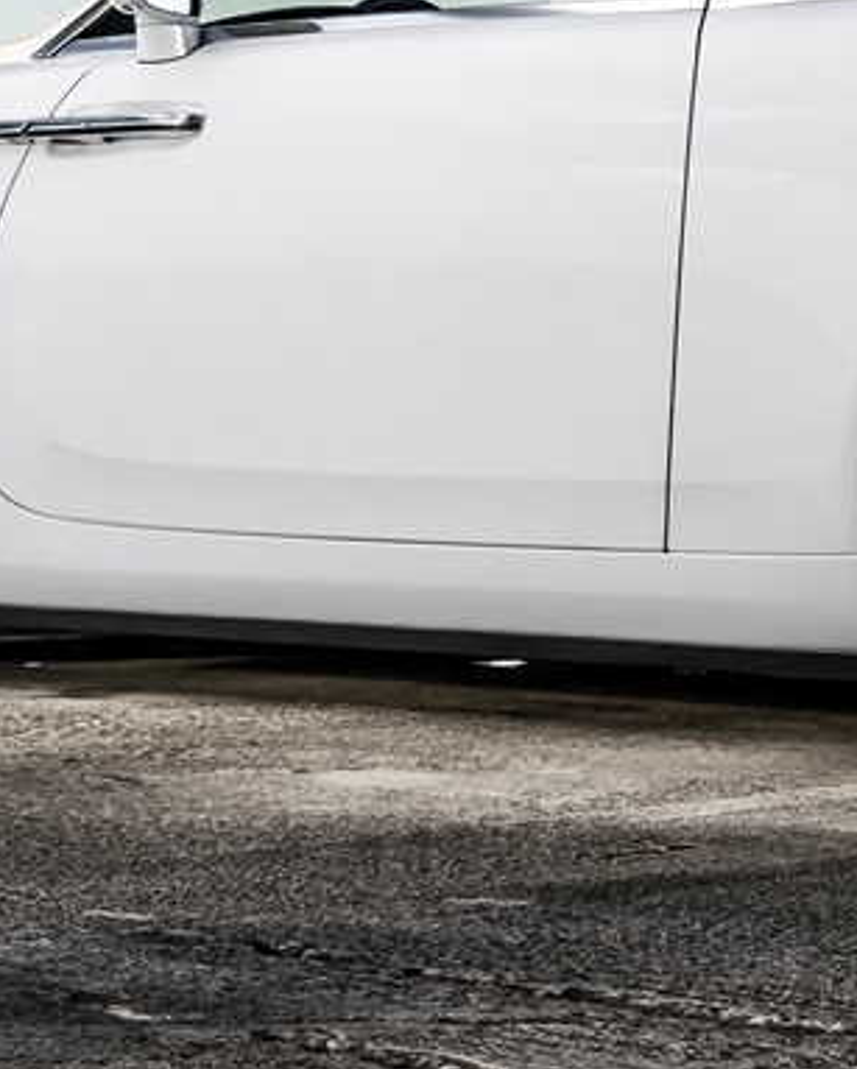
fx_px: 4465
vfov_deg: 13.2
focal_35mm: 141
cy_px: -255
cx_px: 863
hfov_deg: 10.9
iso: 400
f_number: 7.1
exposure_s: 1/160
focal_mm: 30
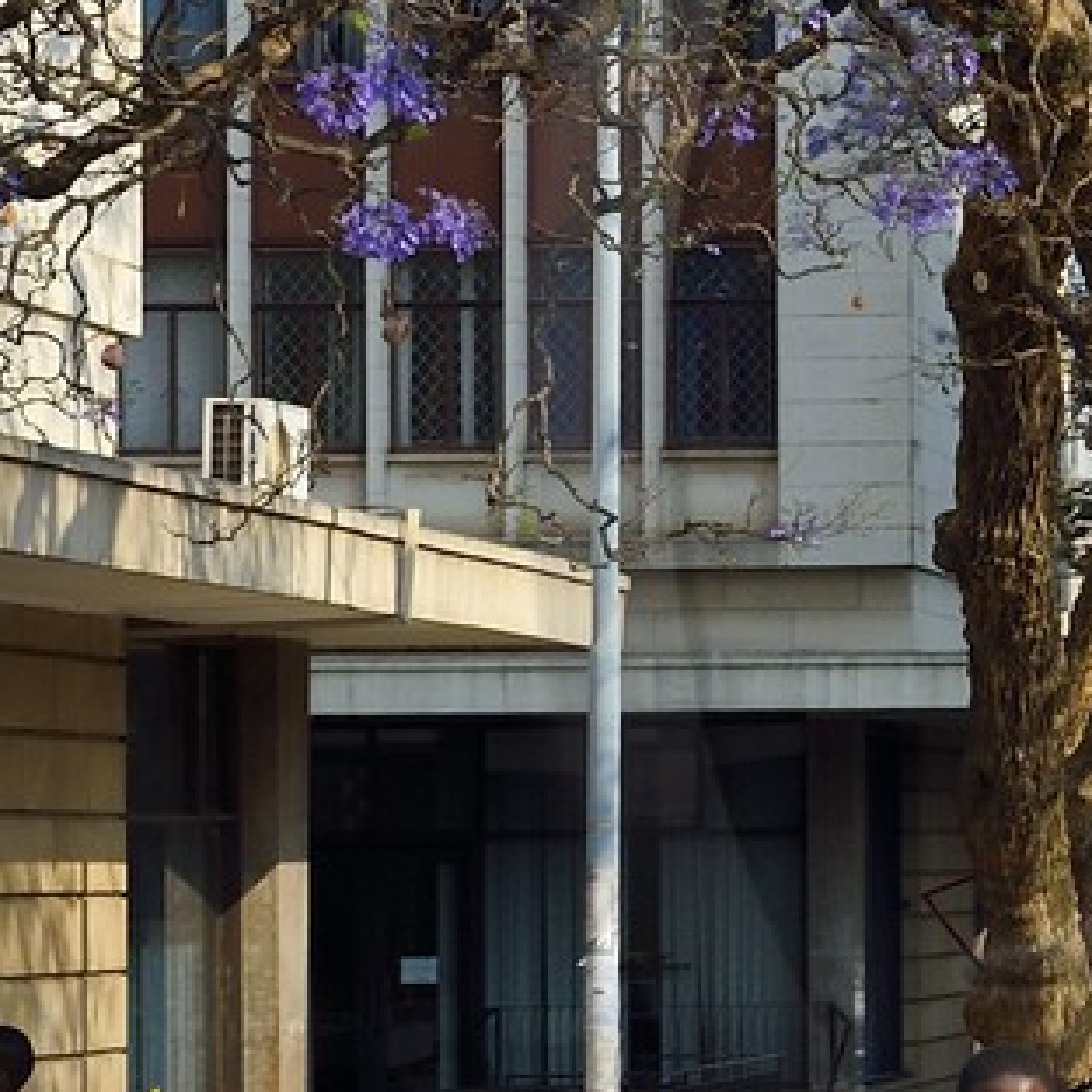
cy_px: 415
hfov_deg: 8.8
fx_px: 6817
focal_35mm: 191
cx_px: 1950
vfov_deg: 9.2
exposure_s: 1/400
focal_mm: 44
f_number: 8
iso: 200
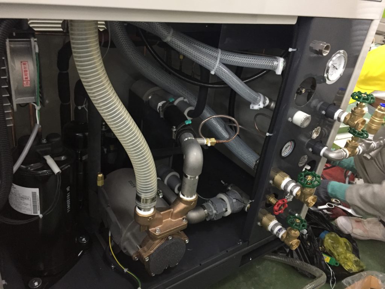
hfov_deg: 61.7
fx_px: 323
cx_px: 192
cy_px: 144
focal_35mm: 29
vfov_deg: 48.2
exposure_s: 1/33
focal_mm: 4.15
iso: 320
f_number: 2.2
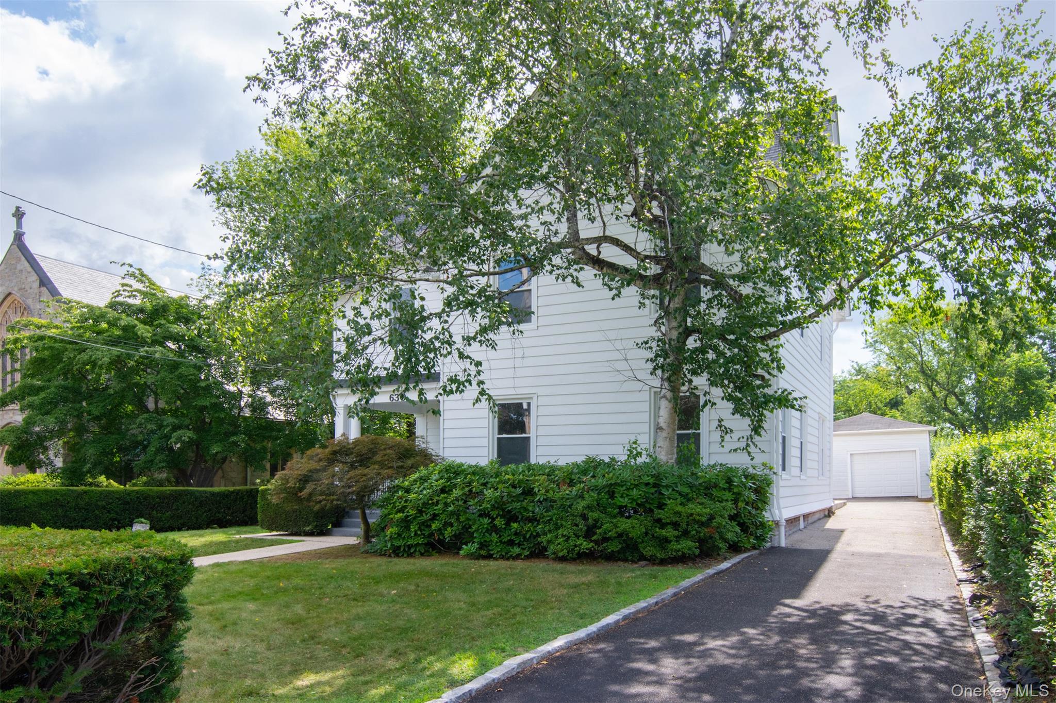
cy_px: 352
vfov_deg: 56.1
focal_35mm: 22
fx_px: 660
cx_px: 528
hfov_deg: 77.3
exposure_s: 1/200
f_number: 14
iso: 500
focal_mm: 15
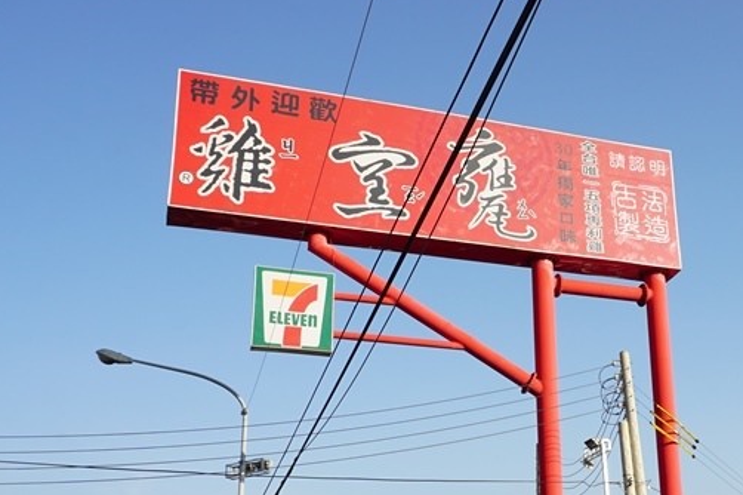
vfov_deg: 27.0
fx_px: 1011
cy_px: 392
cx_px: 515
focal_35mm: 49
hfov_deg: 39.7
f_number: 11
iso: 100
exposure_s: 1/100
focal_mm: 16
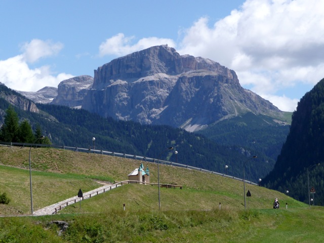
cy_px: 122
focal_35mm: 119
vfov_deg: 12.5
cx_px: 162
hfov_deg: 16.6
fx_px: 1114
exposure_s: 1/640
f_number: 4.7
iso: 100
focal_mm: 20.3
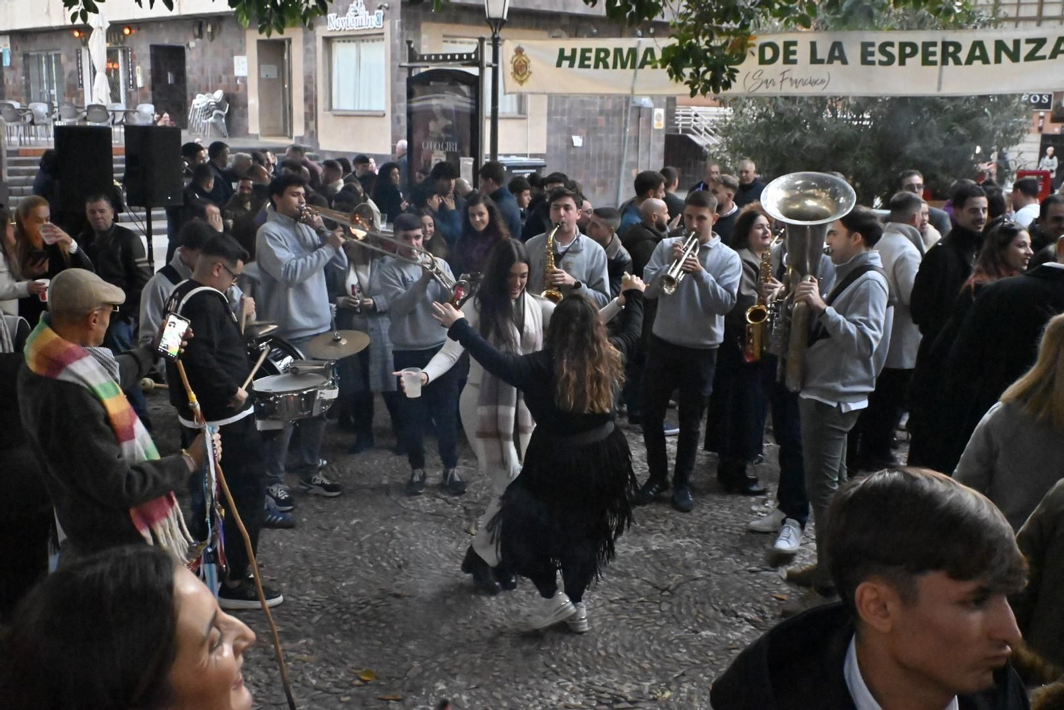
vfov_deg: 34.2
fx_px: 1153
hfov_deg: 49.5
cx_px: 532
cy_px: 355
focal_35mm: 39
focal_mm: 26
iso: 10000
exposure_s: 1/160
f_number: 6.3
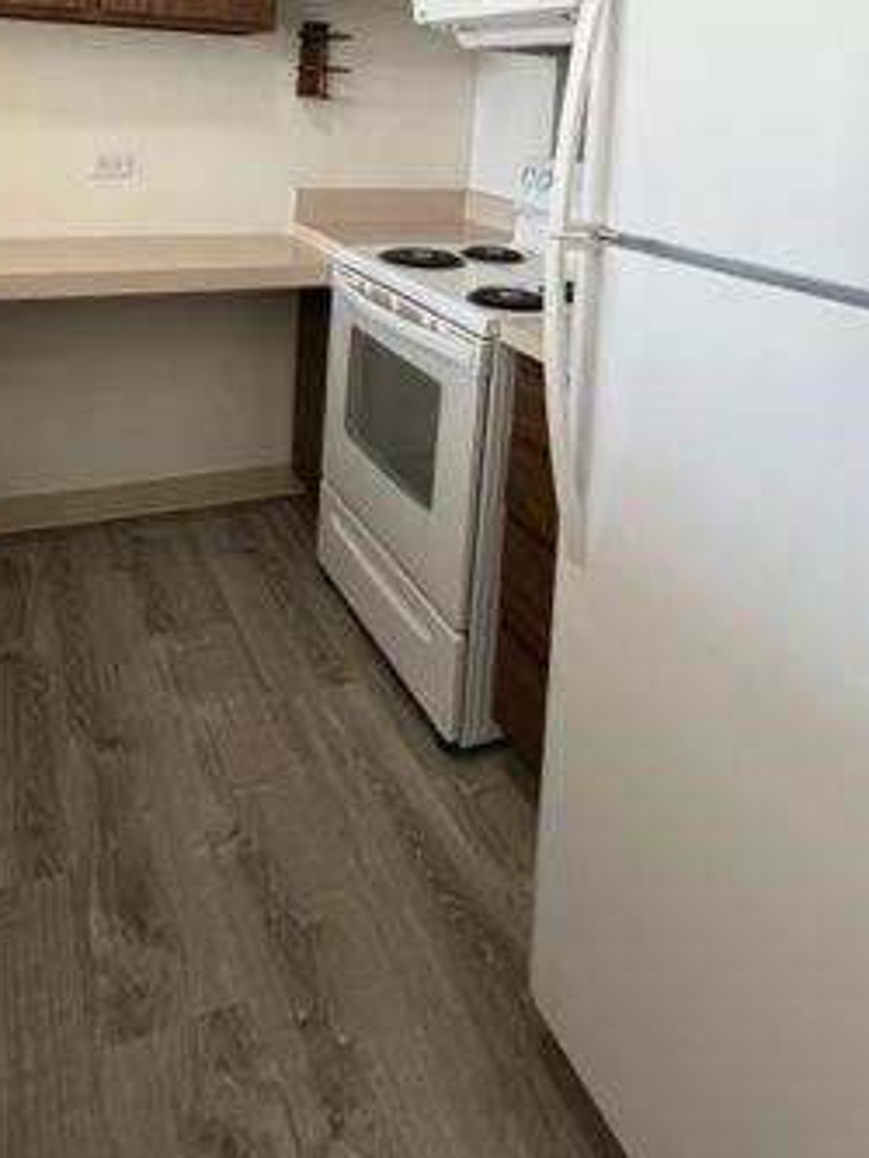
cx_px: 344
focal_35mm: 25
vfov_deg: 61.0
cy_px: 163
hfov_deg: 54.5
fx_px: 836
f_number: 1.8
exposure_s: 1/120
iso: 160
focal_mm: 1.57
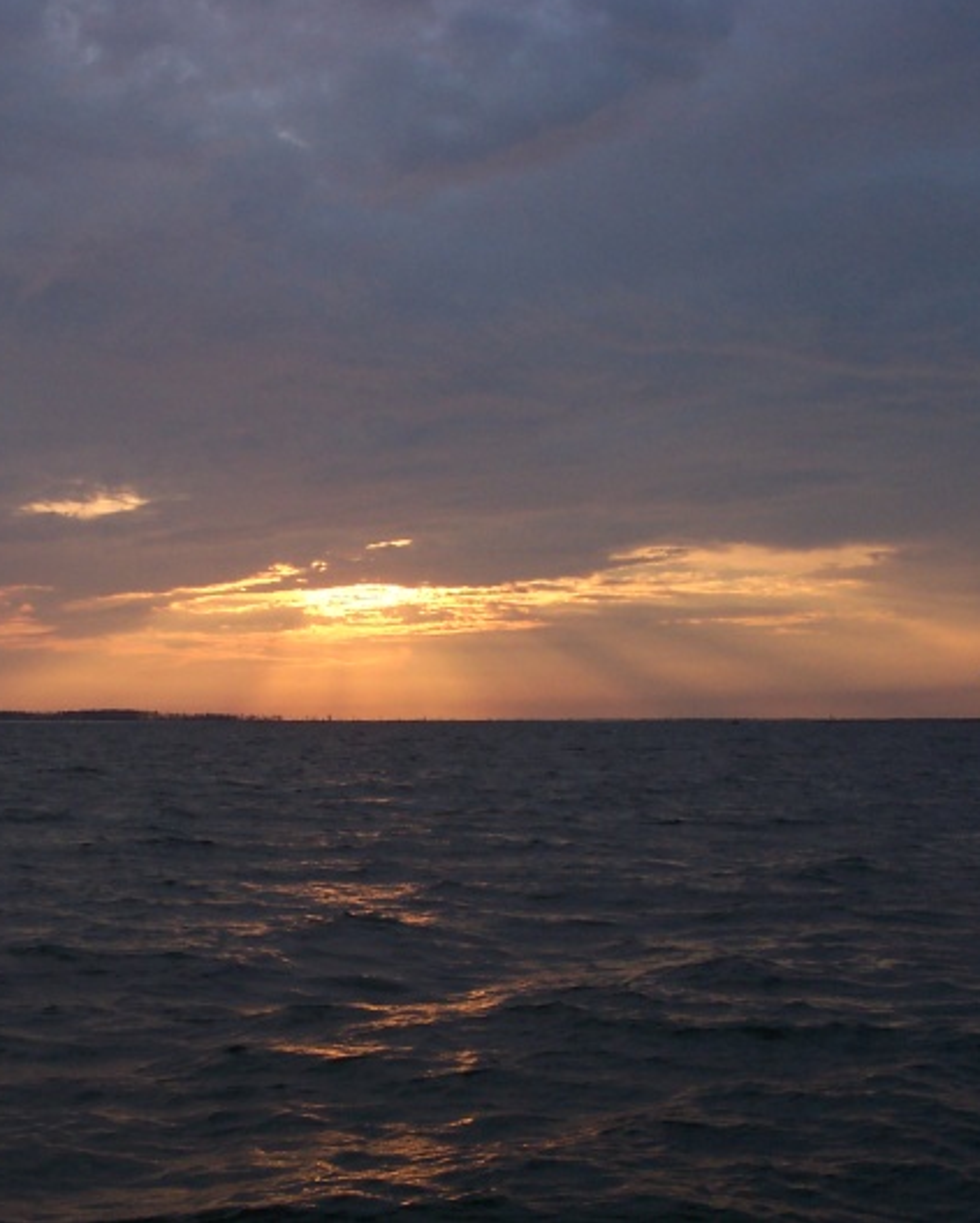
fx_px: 1956
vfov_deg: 34.7
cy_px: 608
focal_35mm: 54
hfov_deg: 27.9
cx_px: 301
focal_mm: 8
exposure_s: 1/250
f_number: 4.8
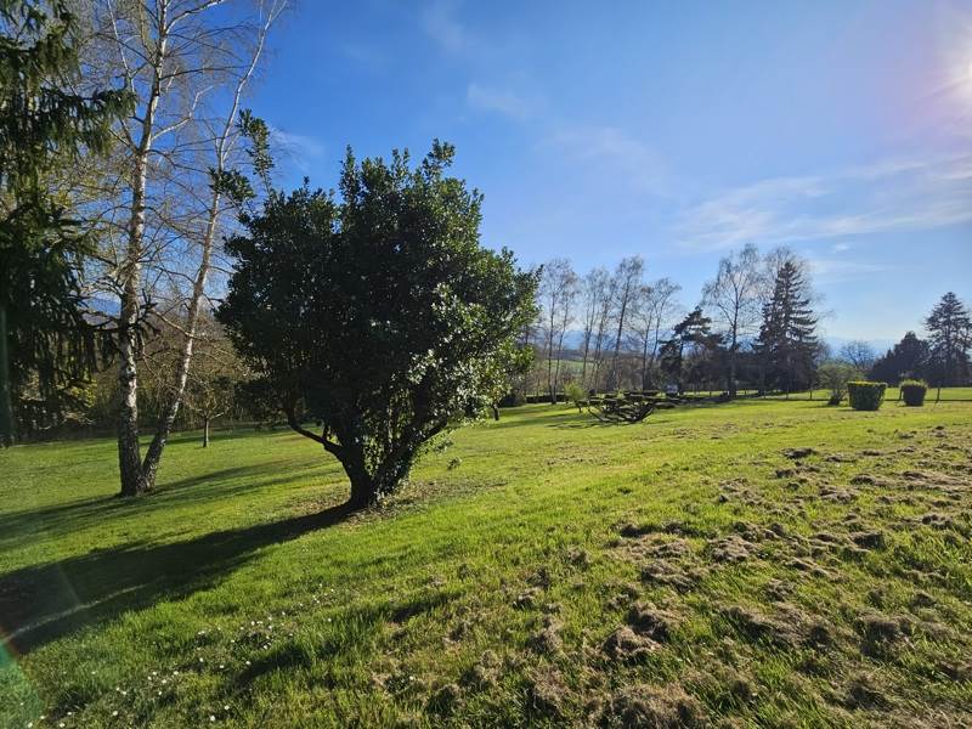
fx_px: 365
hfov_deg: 106.2
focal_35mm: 13
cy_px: 364
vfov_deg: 89.9
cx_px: 486
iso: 50
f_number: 2.2
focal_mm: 2.2
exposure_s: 1/3001
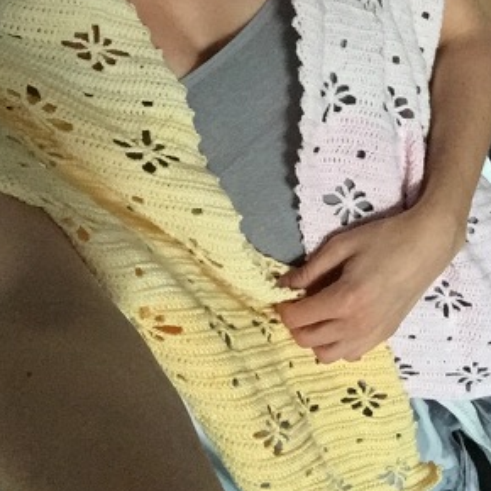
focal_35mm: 44
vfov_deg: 38.1
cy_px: 178
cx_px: 269
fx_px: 706
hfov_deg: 38.3
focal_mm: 2.65
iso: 400
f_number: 2.2
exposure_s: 1/17
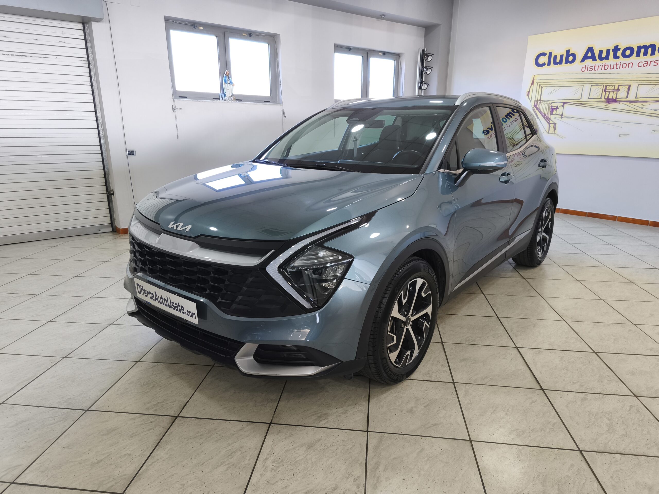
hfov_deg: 73.9
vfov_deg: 58.9
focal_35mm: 23
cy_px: 247
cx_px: 330
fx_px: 438
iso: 125
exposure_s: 1/50
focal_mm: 5.35
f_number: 1.7
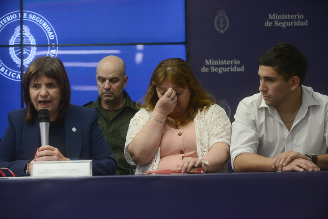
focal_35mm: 102
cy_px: 110
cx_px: 164
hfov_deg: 20.0
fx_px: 930
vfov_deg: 13.4
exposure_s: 1/200
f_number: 4
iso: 2000
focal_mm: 102
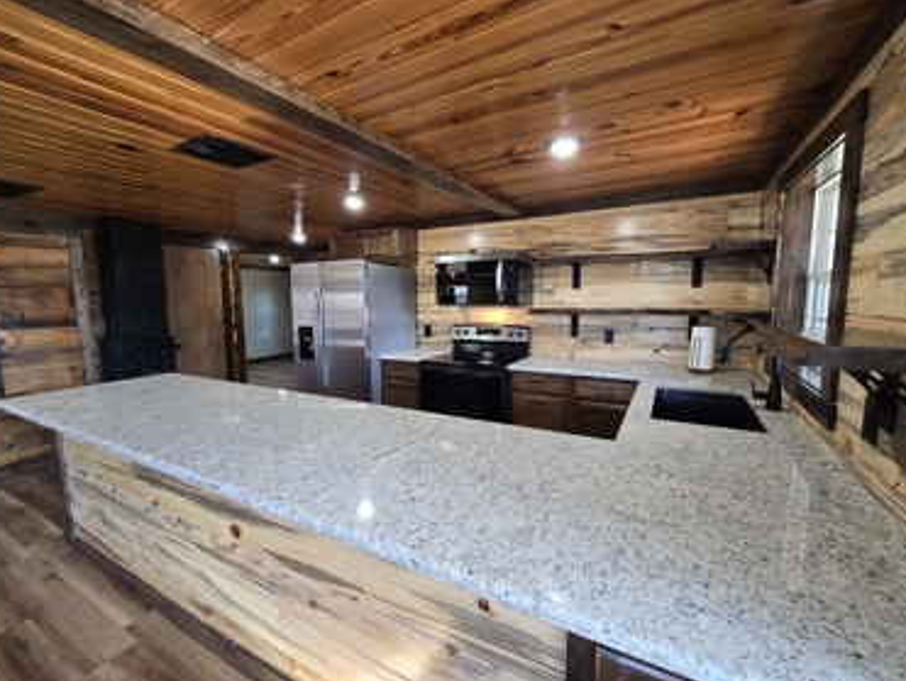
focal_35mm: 14
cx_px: 454
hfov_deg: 102.0
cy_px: 342
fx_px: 367
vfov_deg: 85.8
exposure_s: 1/60
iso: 200
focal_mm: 2.2
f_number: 2.2
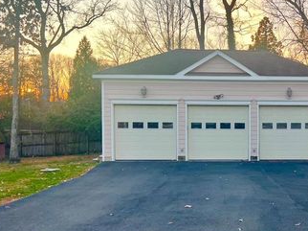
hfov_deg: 38.0
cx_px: 254
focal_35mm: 48
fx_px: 427
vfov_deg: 30.2
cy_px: 131
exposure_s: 1/224
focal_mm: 5.7
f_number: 1.5
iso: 40
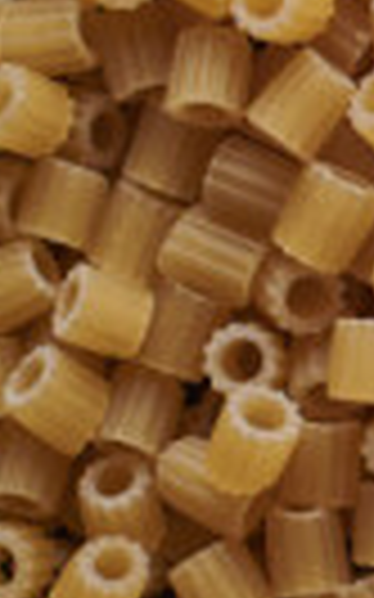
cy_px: 108
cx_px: 1726
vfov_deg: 6.9
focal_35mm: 306
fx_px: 4996
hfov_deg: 3.9
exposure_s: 1/100
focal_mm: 50
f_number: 8
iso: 160
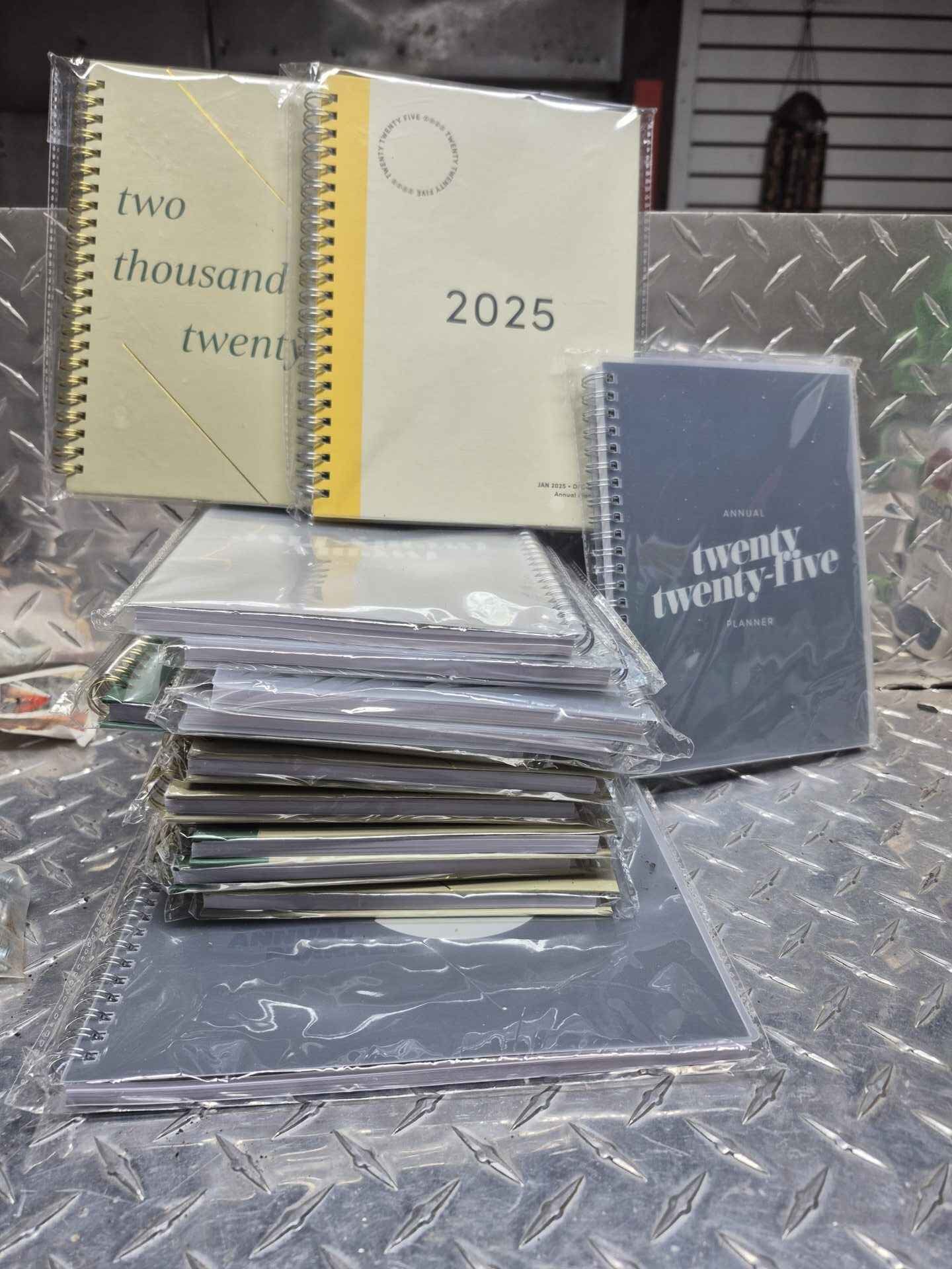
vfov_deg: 73.9
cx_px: 476
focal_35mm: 23
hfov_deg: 58.9
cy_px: 634
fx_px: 843
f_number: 1.8
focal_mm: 5.4
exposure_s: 1/120
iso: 80
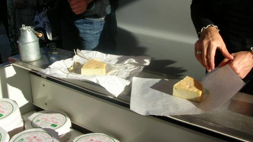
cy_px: 42
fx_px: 308
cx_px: 123
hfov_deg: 44.6
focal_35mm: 46
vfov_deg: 25.7
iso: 50
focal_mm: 6.2
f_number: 5.8
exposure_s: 1/210
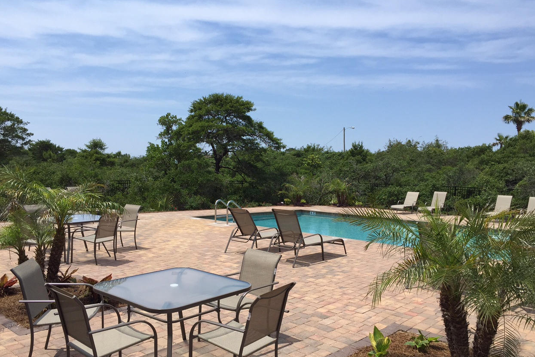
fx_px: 461
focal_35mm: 31
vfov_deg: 42.2
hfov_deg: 60.3
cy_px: 203
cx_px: 272
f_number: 2.2
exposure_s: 1/2198
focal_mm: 4.15
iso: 32
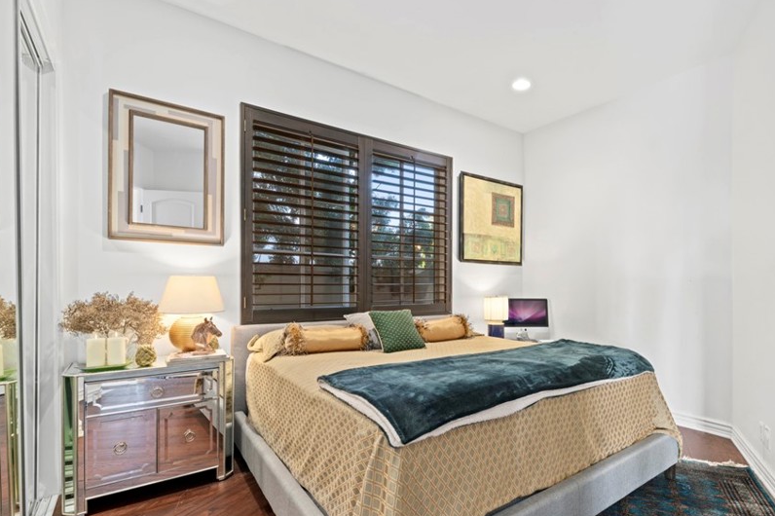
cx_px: 469
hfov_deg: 88.8
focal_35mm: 18
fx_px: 387
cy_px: 281
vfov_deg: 67.2
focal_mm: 14
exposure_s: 1
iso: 200
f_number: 8
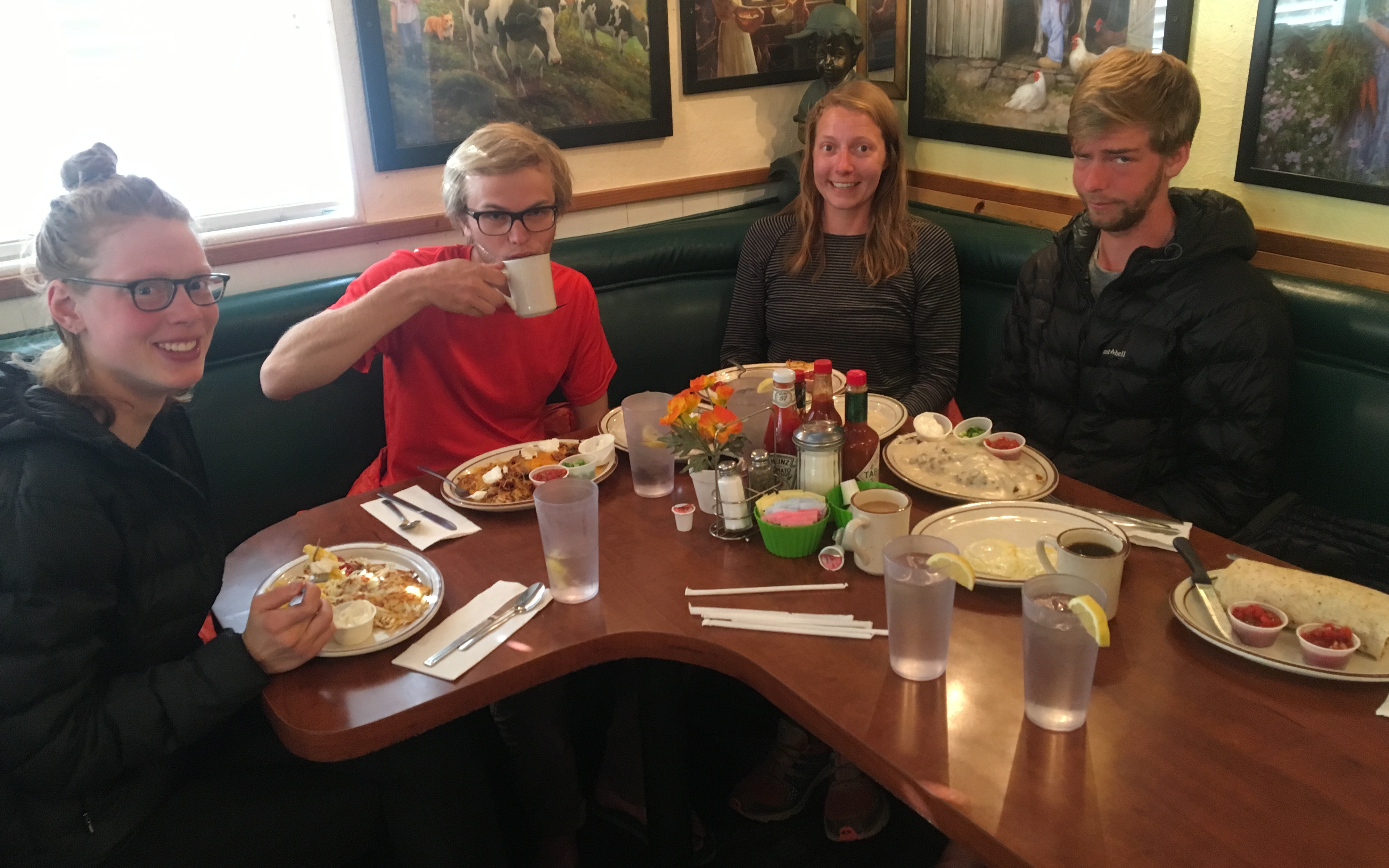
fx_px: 1174
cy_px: 418
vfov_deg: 40.6
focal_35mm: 31
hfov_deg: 61.2
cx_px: 697
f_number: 2.2
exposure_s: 1/30
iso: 160
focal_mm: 4.15
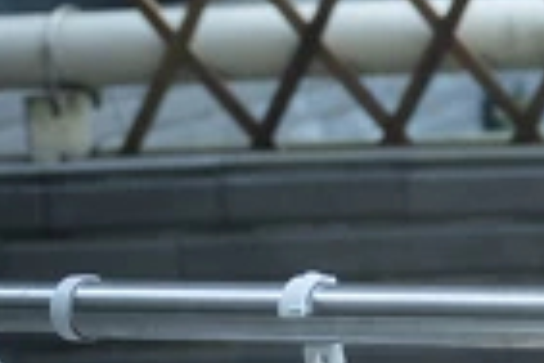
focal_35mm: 165
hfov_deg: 11.2
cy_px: 156
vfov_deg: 8.3
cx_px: 1130
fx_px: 2493
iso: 200
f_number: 2.8
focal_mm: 29
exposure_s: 1/320
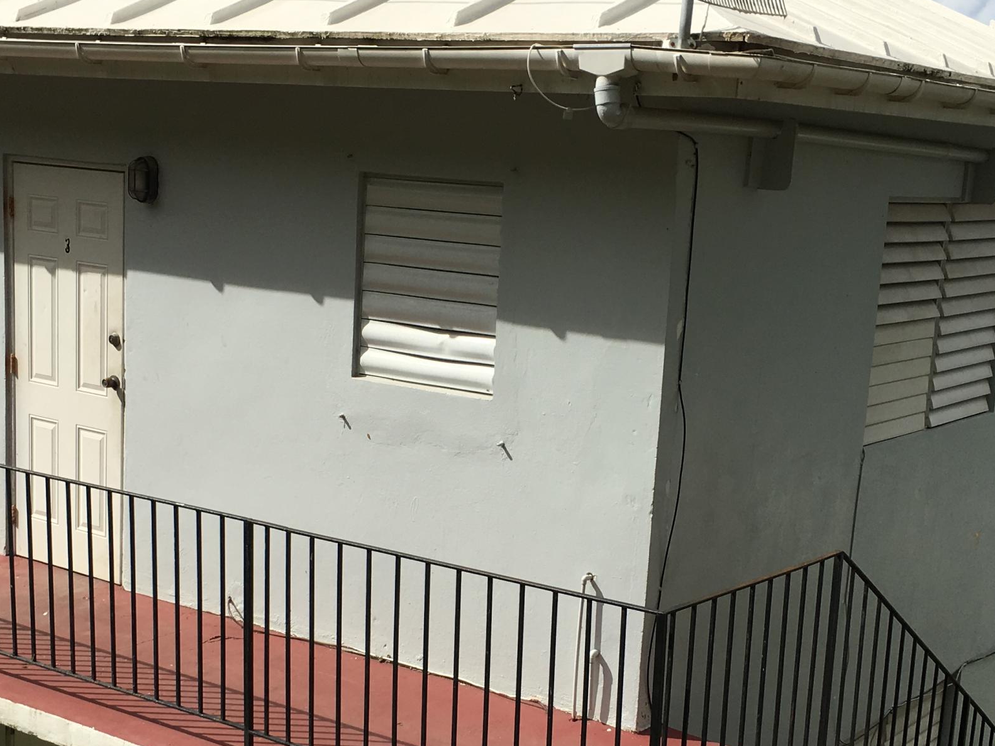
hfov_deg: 34.9
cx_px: 508
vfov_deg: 26.4
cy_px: 512
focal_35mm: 55
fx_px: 1581
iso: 25
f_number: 2.2
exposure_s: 1/2404
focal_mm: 4.15
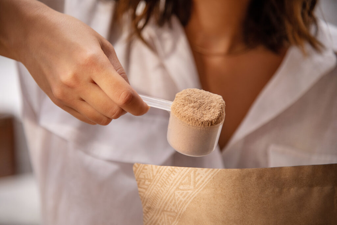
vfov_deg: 11.4
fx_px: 1123
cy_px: 112
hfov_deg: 17.1
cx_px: 168
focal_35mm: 120
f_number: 4
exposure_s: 1/200
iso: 400
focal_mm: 120
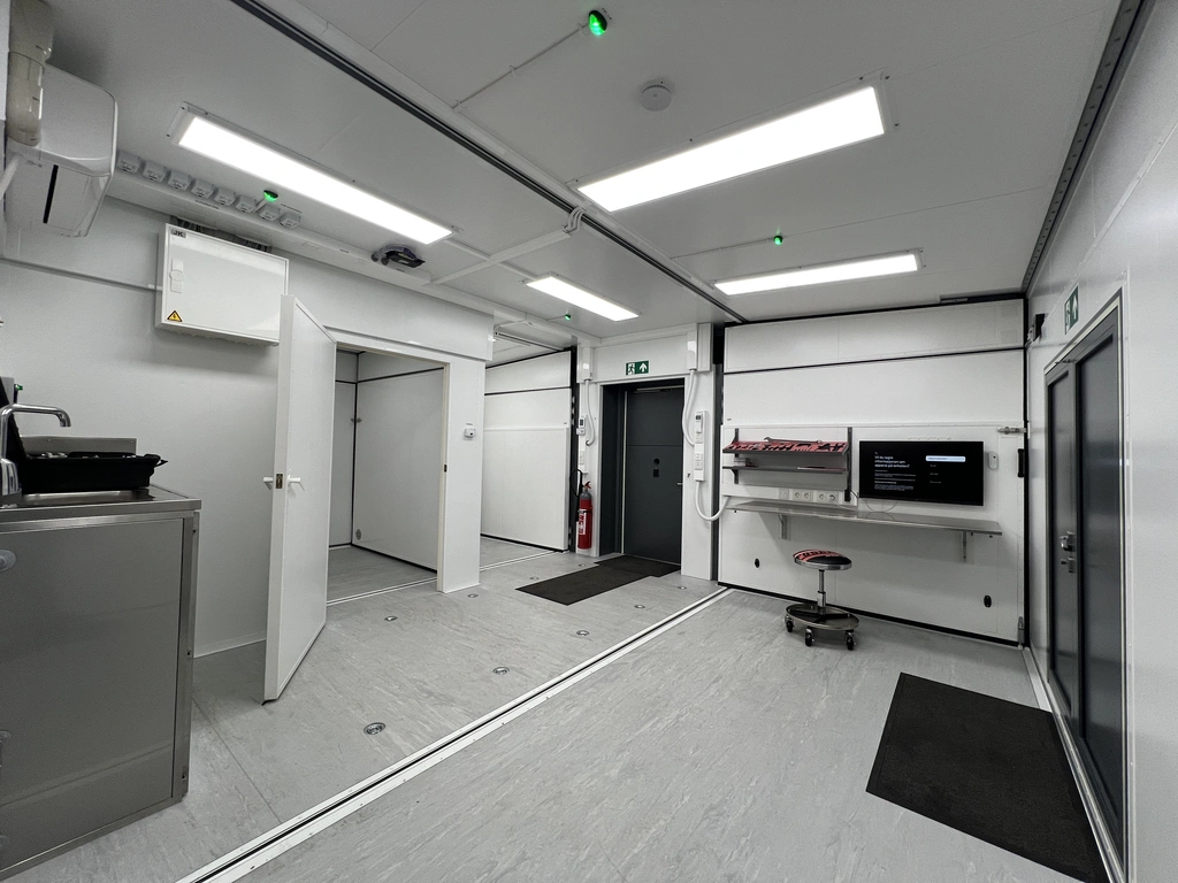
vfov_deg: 89.9
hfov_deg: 106.2
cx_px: 589
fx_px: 442
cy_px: 442
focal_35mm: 13
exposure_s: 1/100
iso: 125
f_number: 1.8
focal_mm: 1.57
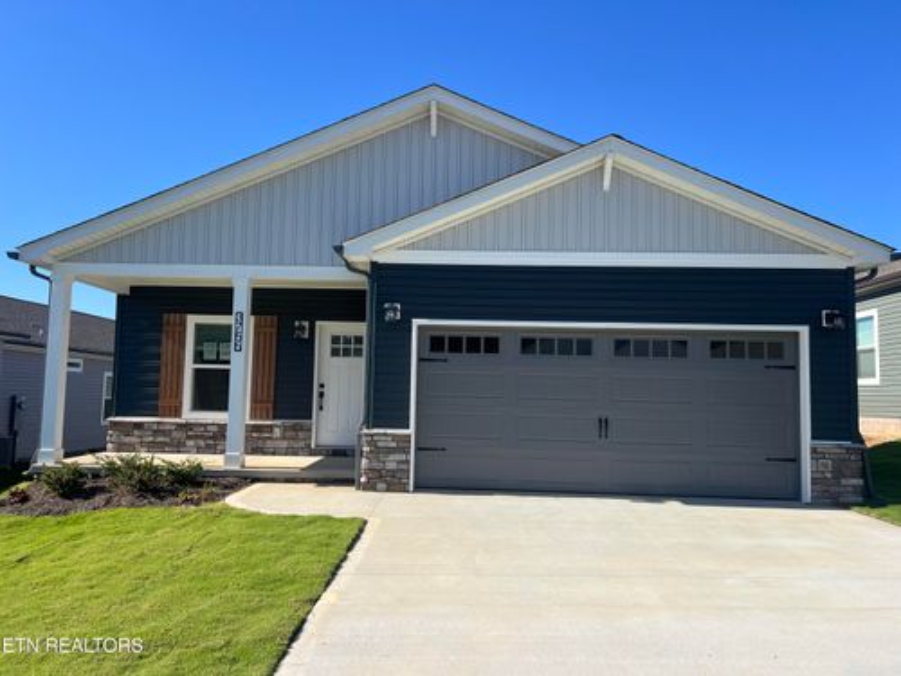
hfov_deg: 67.3
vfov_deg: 53.1
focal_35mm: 26
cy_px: 338
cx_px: 450
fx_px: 677
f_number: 1.5
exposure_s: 1/3460
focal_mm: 5.7
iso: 50
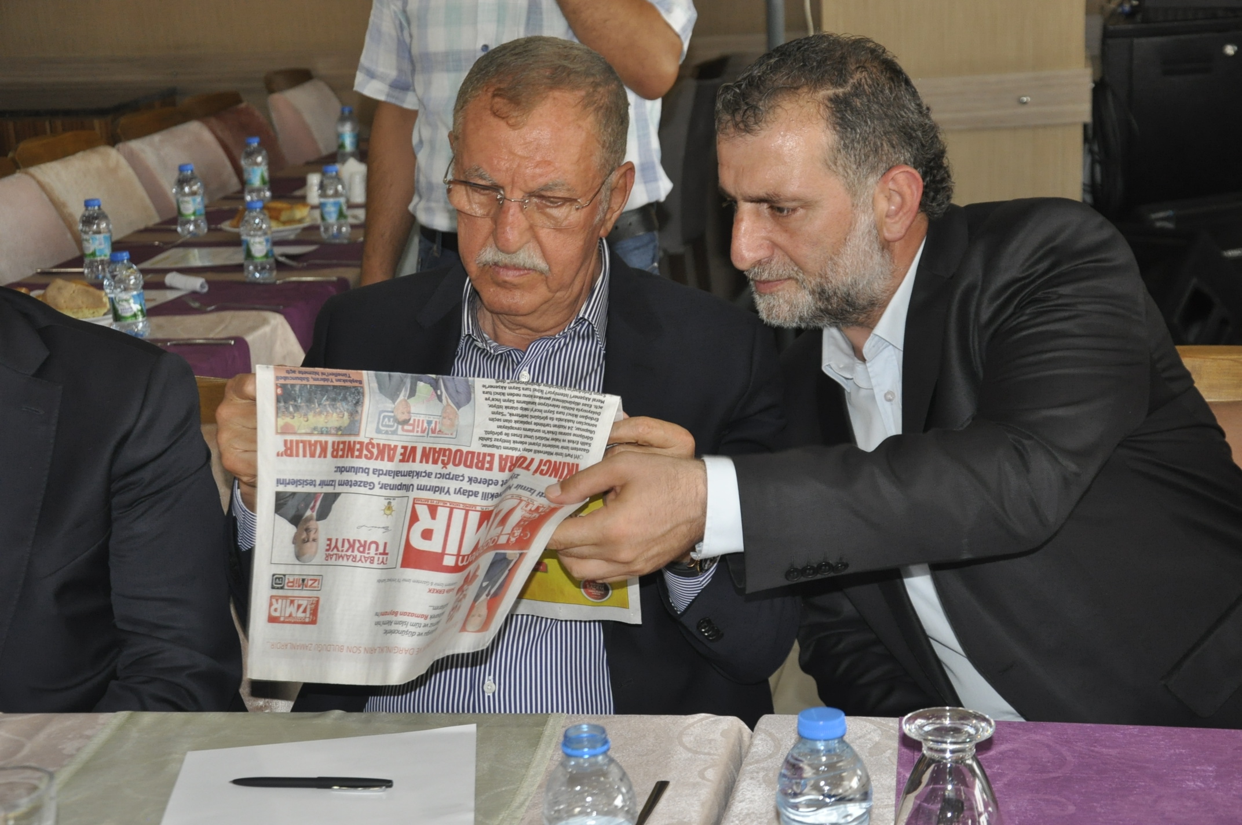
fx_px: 2326
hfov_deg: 29.9
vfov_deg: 20.1
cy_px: 412
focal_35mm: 68
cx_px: 621
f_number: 4.8
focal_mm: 45
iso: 1000
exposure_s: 1/60
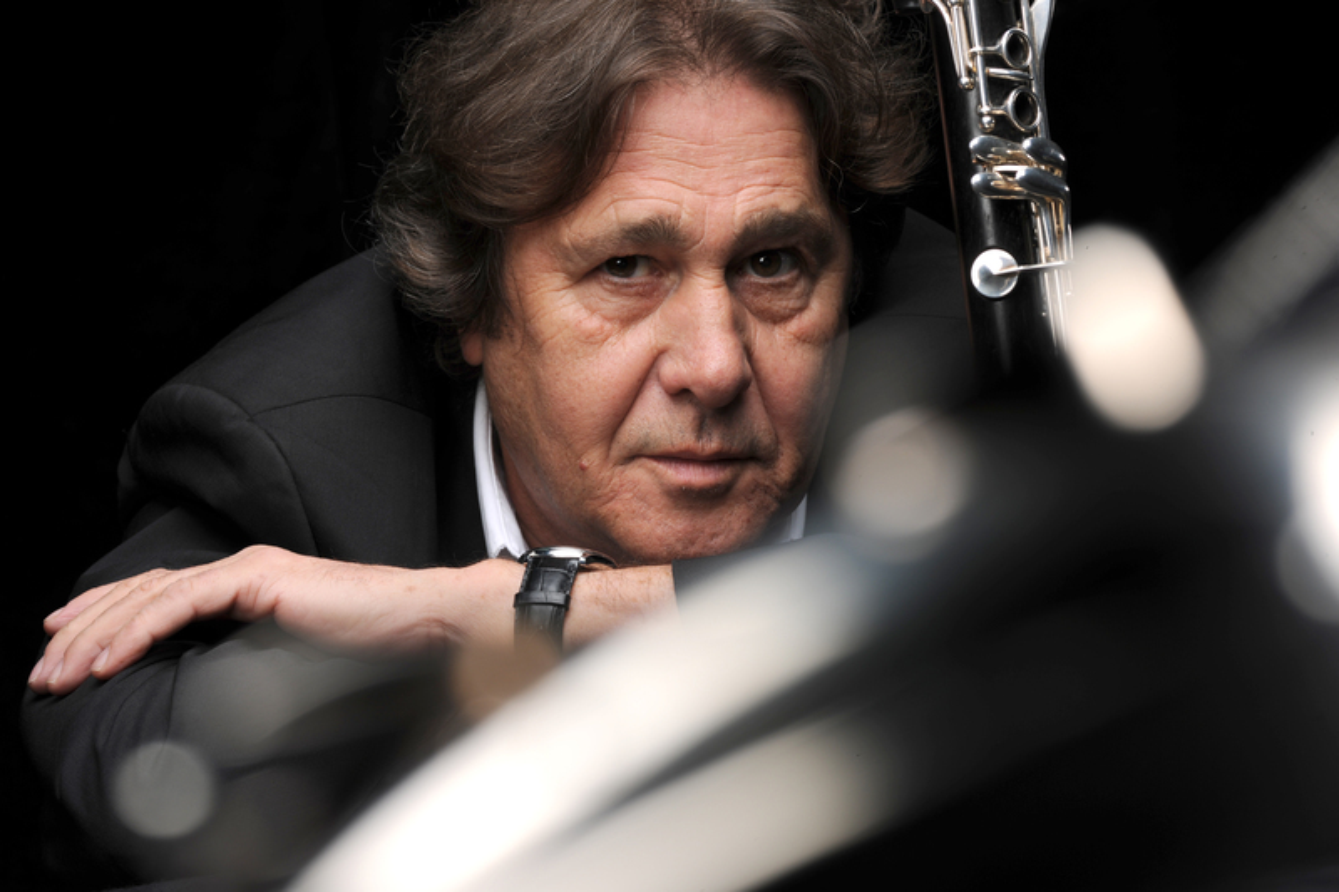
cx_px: 670
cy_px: 446
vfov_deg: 9.1
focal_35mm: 150
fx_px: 5578
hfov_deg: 13.7
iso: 100
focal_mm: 150
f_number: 13
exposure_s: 1/125
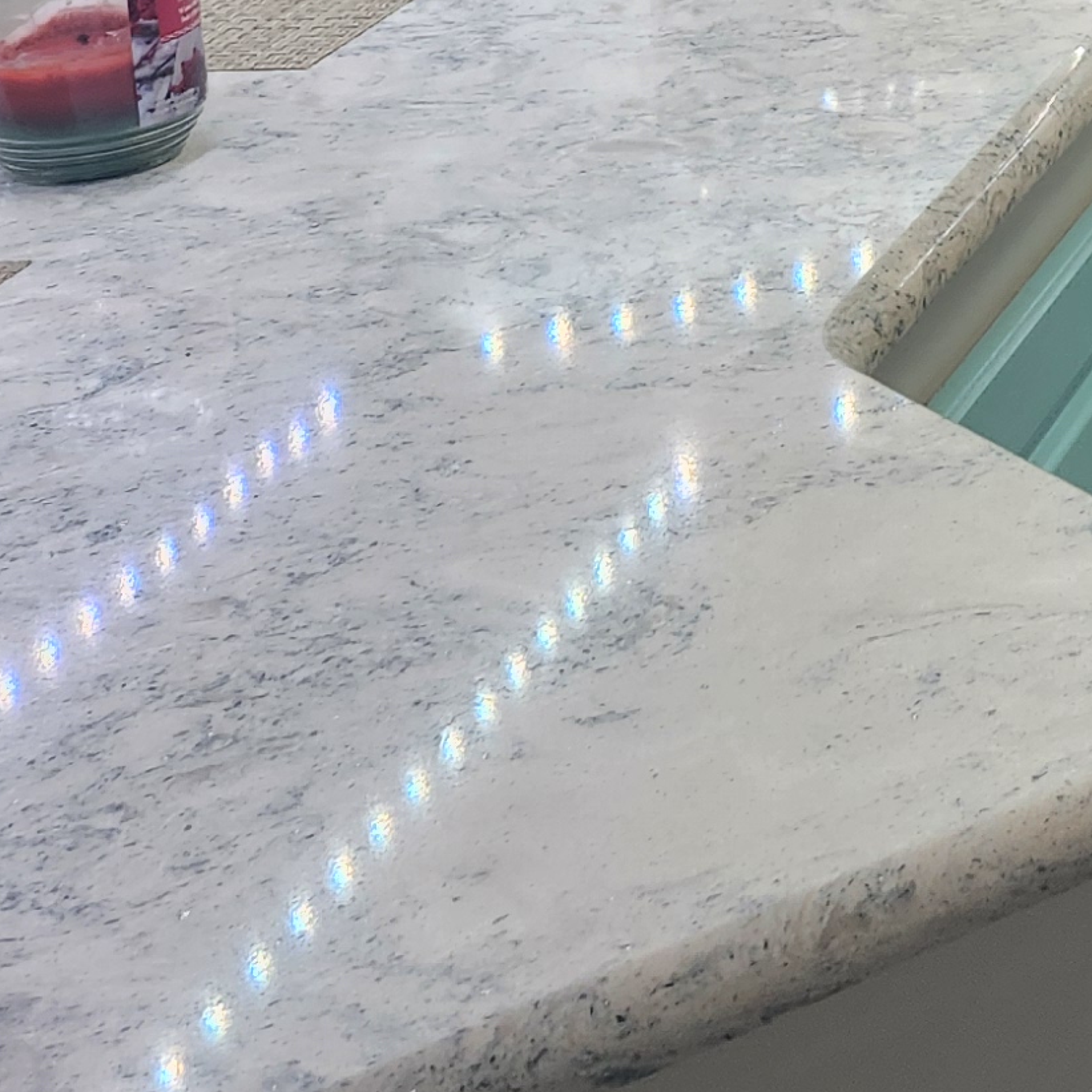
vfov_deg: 16.2
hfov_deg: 13.9
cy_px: -503
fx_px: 3533
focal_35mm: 99
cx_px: 2377
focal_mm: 5.54
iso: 125
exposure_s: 1/120
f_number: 1.8
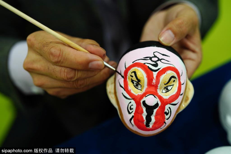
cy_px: 77
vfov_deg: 33.4
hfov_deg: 48.5
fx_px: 257
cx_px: 116
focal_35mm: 40
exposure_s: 1/125
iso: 320
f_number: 2
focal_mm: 40
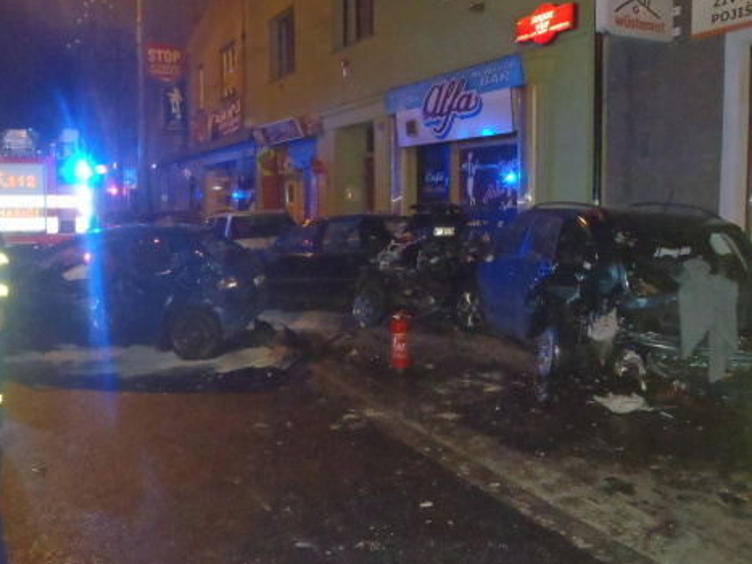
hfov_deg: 60.0
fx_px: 652
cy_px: 284
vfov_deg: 46.8
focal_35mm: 30
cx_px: 370
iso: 800
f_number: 3.5
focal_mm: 5
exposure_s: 1/30
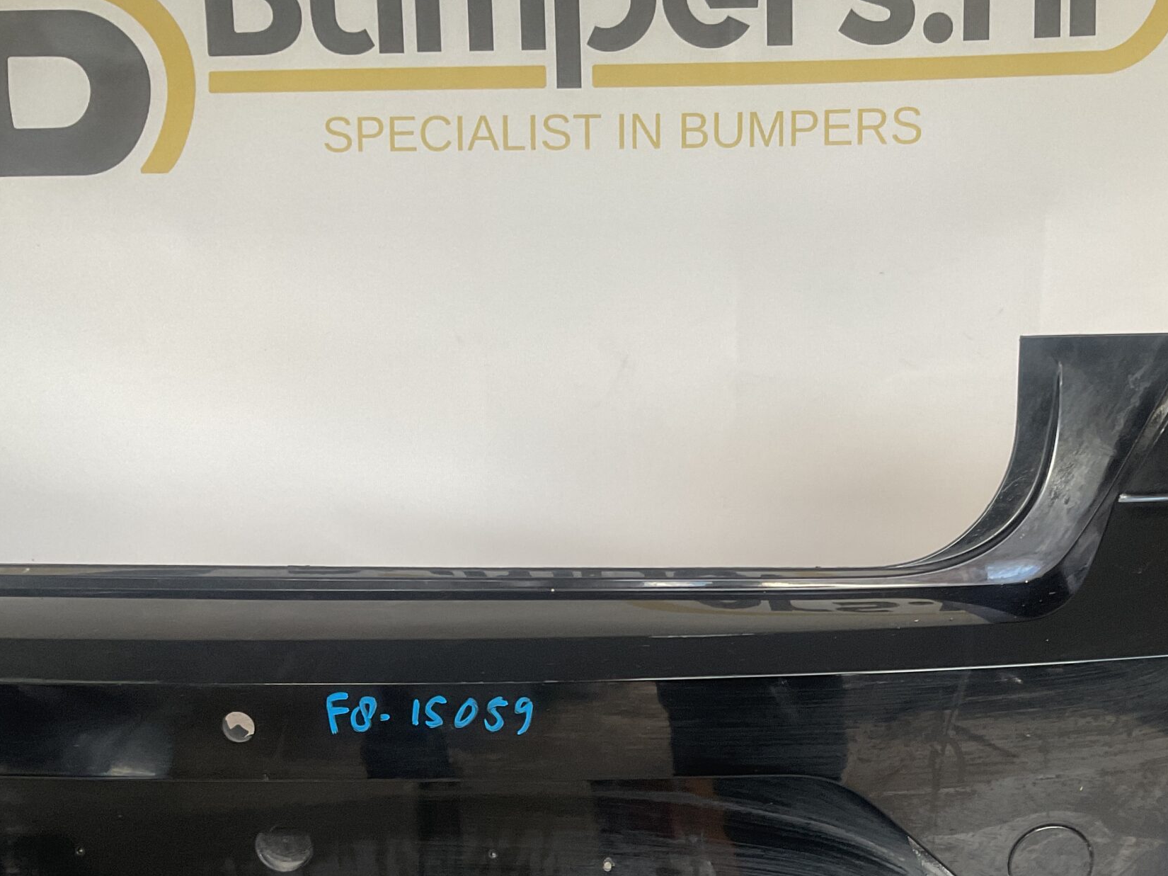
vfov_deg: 31.6
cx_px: 769
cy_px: 656
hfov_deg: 41.6
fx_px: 1518
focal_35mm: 45
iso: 64
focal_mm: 3
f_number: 1.8
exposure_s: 1/100
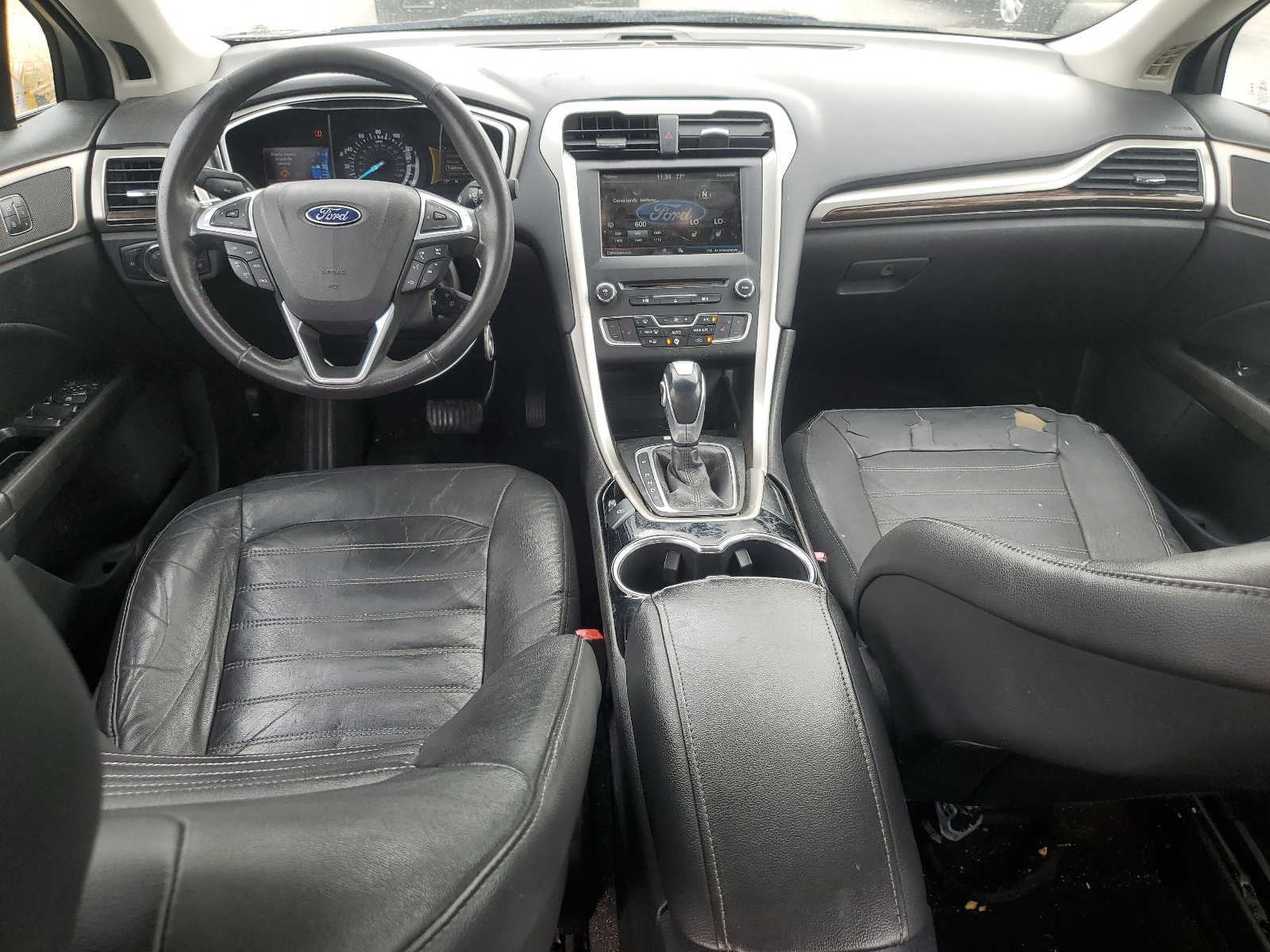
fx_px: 954
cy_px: 476
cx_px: 635
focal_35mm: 26
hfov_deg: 67.3
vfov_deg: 53.1
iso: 50
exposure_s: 1/263
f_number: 1.5
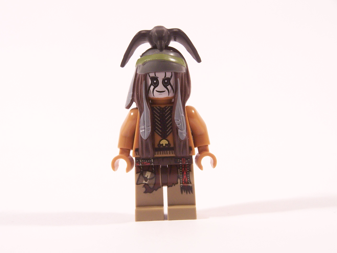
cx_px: 168
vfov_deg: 12.7
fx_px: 1139
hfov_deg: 16.8
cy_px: 126
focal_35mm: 117
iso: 200
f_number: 3.6
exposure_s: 1/20
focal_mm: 19.4
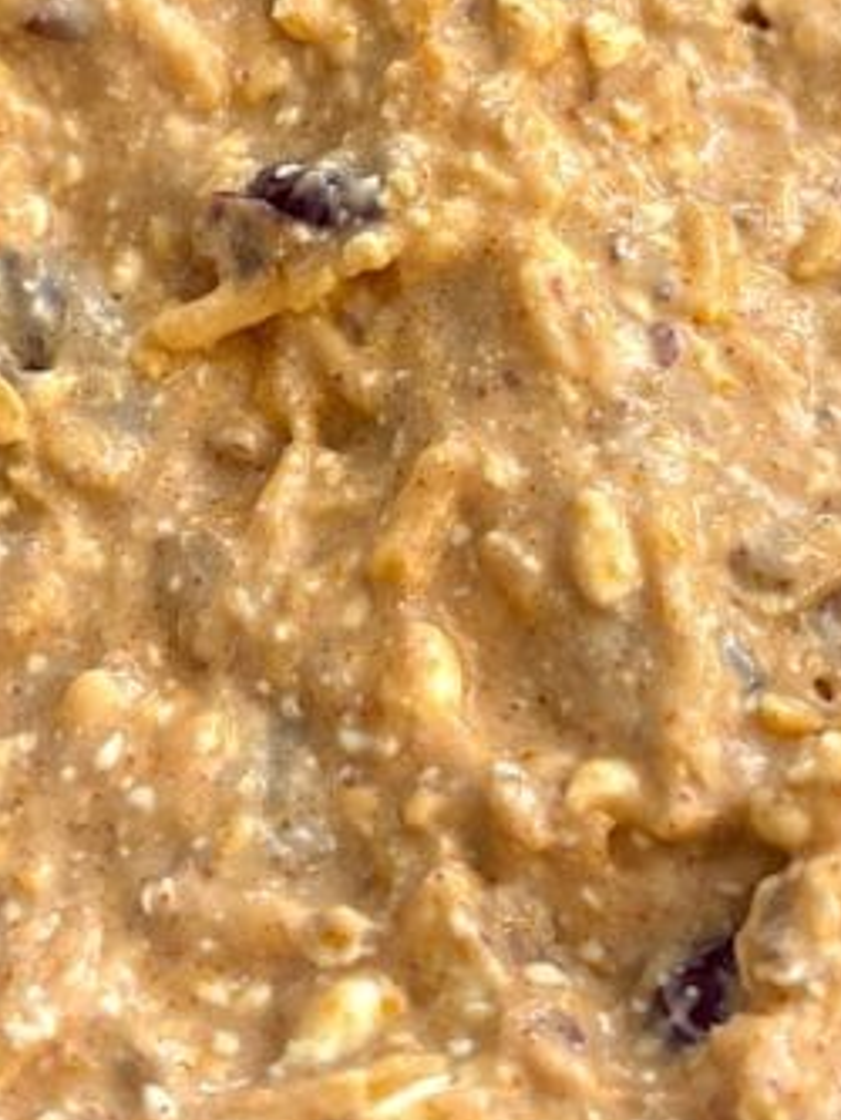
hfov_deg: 18.4
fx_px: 2590
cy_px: 205
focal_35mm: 80
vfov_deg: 24.0
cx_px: 427
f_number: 1.6
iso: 200
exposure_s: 1/60
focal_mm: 5.96
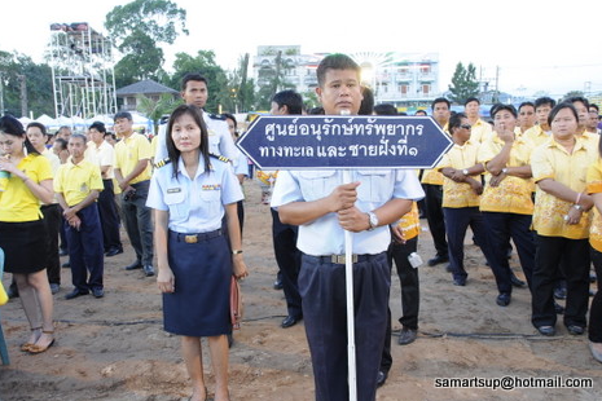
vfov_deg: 38.9
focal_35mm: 34
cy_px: 201
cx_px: 303
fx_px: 569
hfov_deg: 55.8
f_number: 5.6
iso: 500
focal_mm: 22
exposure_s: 1/15
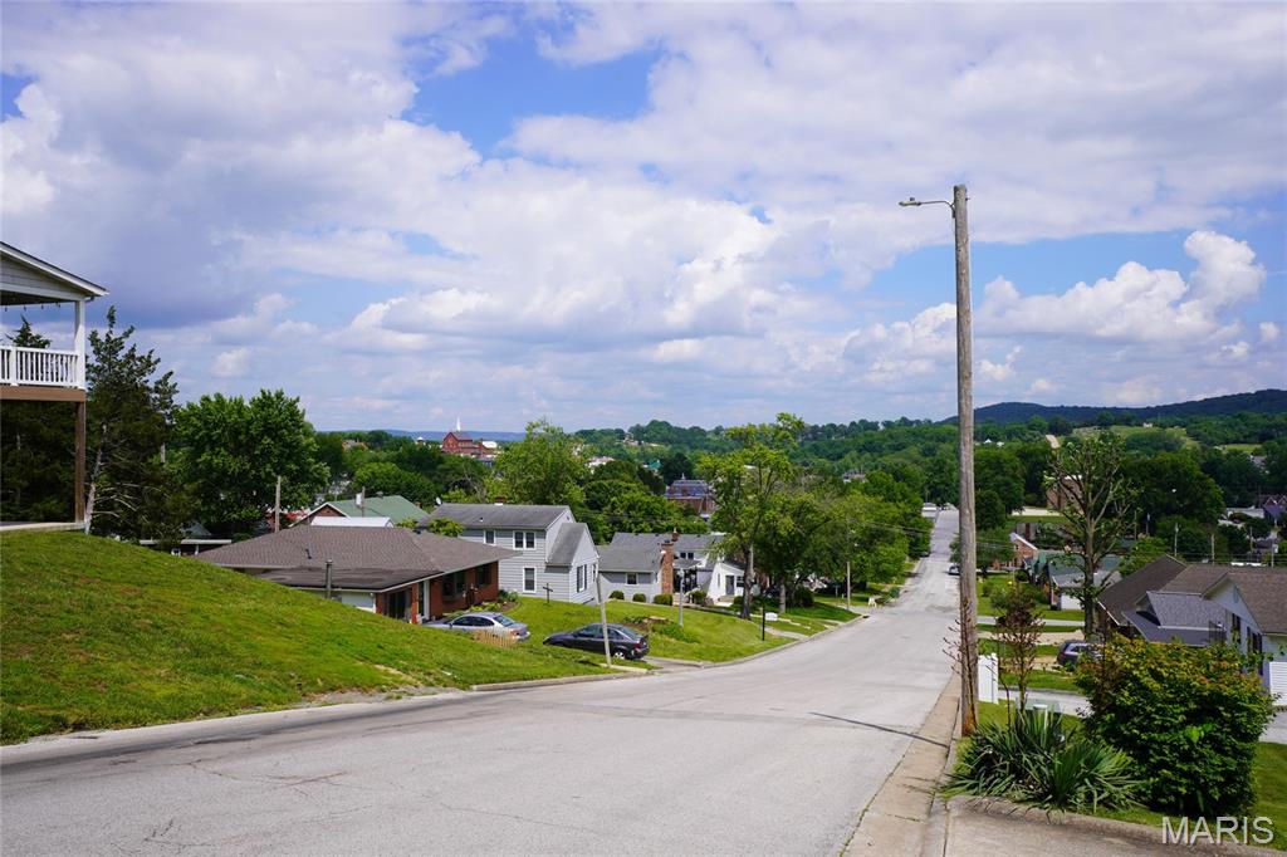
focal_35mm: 30
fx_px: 1072
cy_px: 428
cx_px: 644
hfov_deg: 61.9
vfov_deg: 43.6
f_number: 10
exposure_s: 1/250
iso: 100
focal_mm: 20
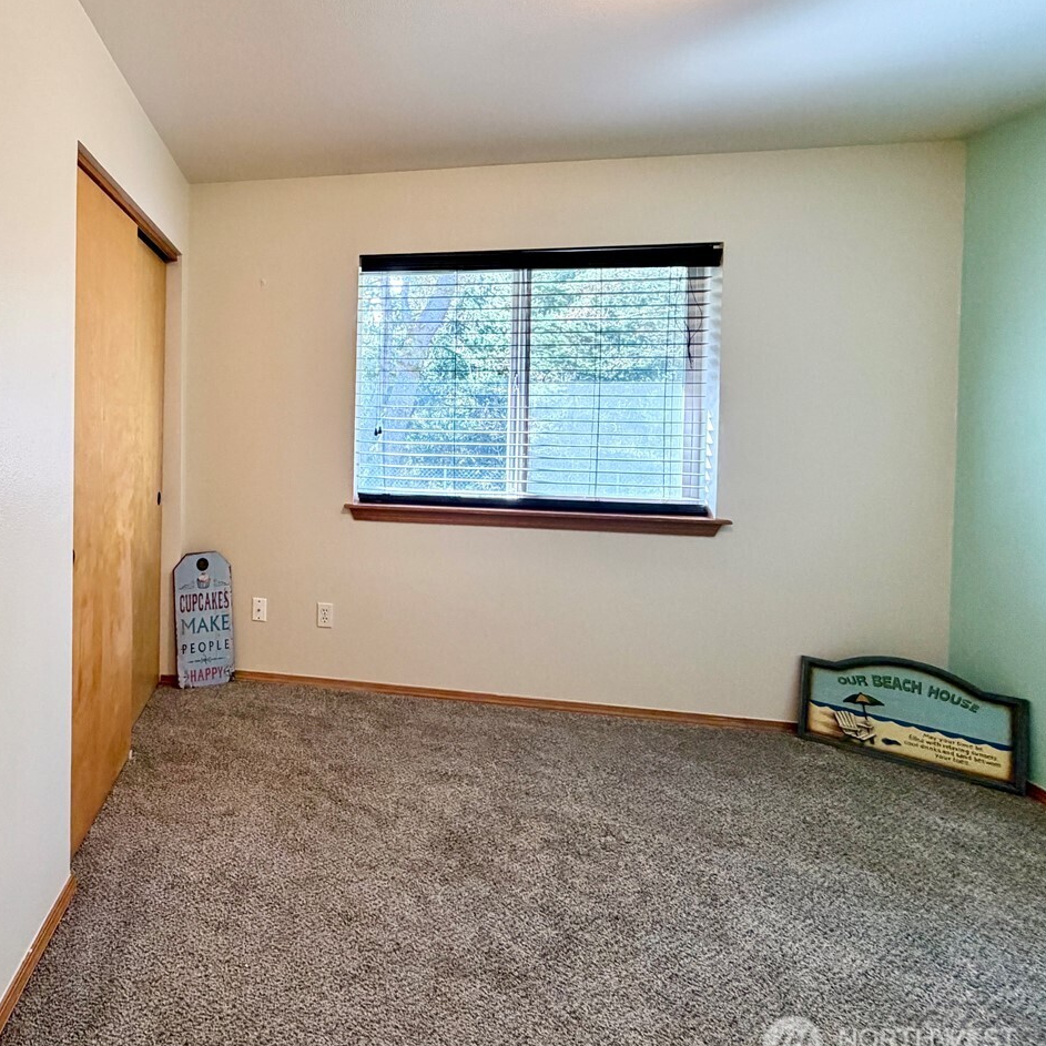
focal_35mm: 21
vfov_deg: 71.5
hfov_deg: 63.7
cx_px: 163
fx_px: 718
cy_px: 425
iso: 200
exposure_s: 1/60
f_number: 2.2
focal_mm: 2.22
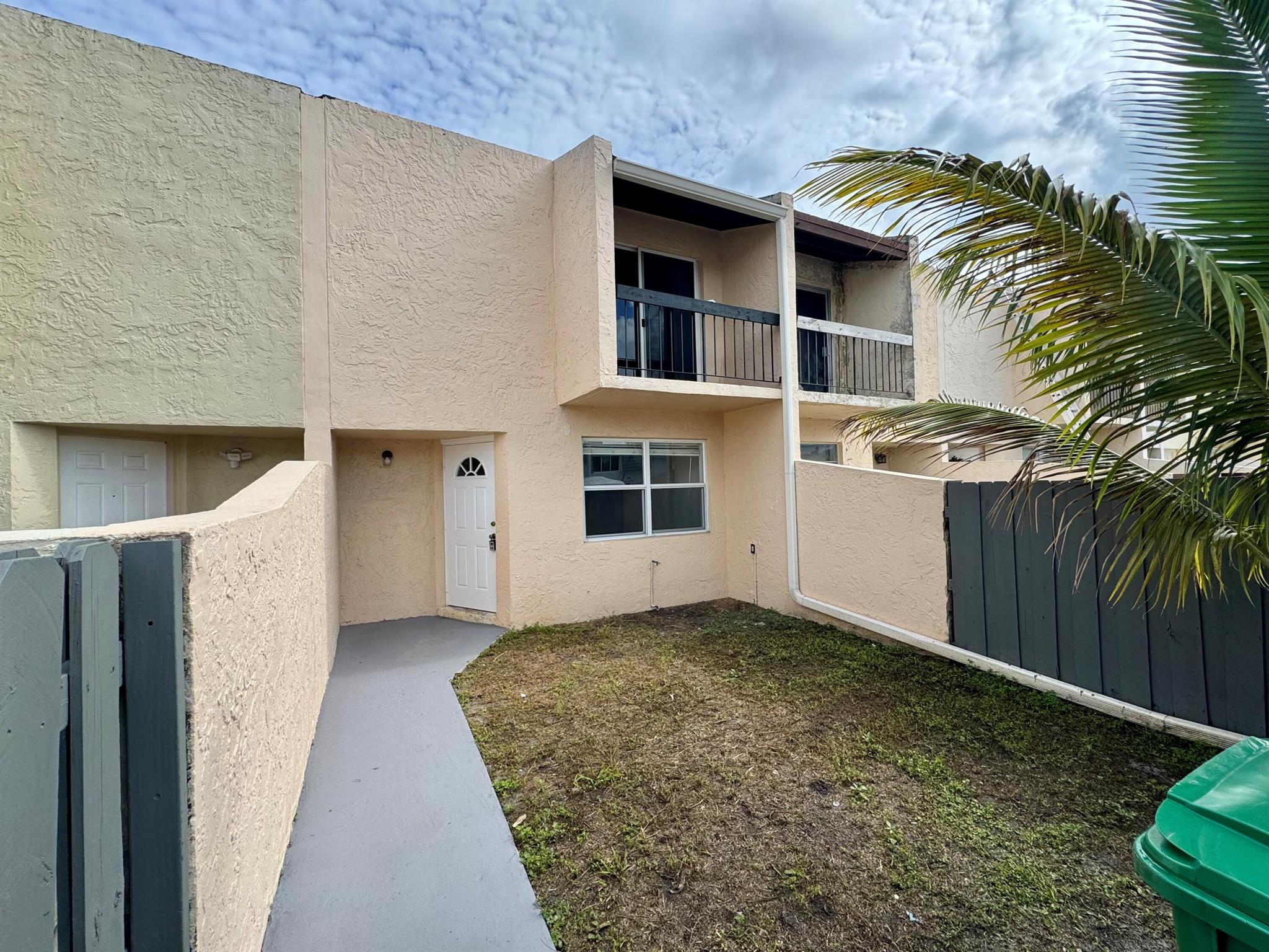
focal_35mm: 14
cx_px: 634
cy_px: 476
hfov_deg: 102.1
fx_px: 513
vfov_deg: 85.7
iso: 50
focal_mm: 2.22
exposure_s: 1/1126
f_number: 2.2
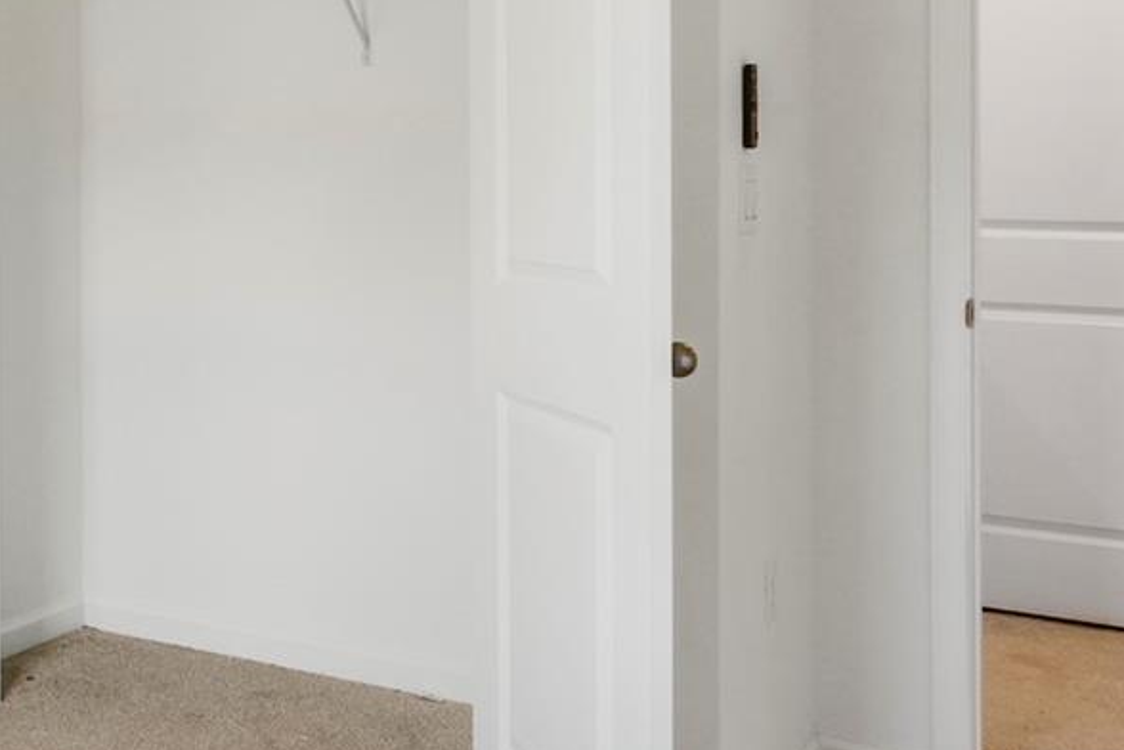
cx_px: 57
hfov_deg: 37.0
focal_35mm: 49
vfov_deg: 27.0
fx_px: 1530
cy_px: 142
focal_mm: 12
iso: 400
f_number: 5
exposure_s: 1/200
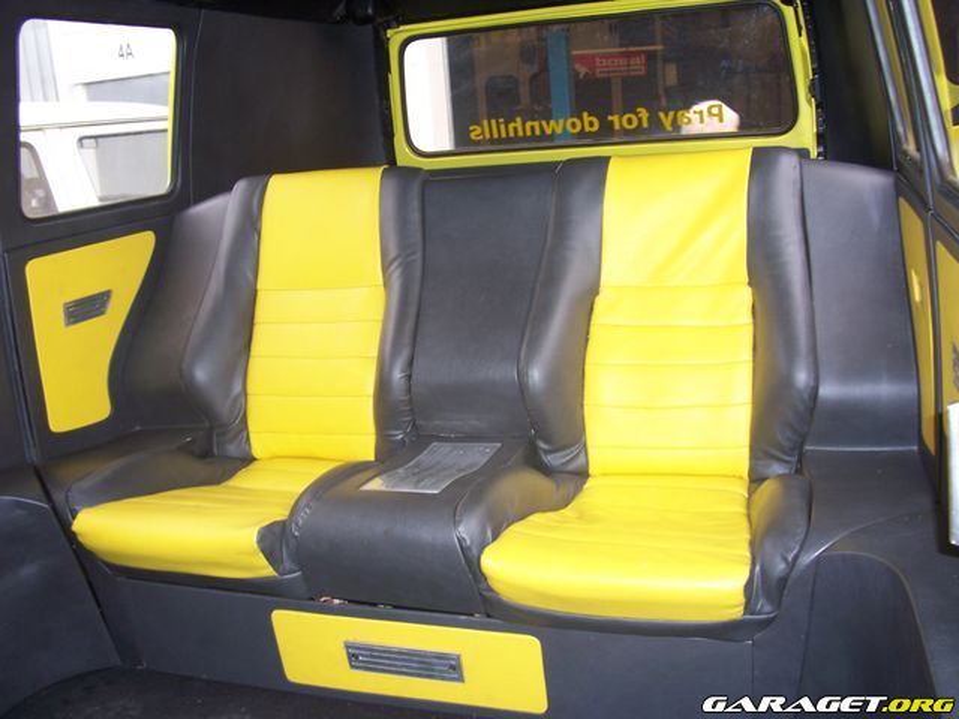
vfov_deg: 41.8
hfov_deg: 54.0
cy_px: 360
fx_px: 942
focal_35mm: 34
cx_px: 480
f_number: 2.7
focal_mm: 5.6
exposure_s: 1/60
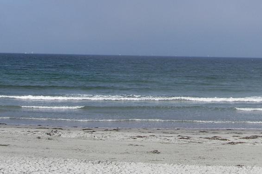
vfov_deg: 19.7
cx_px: 200
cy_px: 26
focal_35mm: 68
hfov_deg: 29.1
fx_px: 495
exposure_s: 1/500
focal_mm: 6
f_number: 5.6
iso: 64
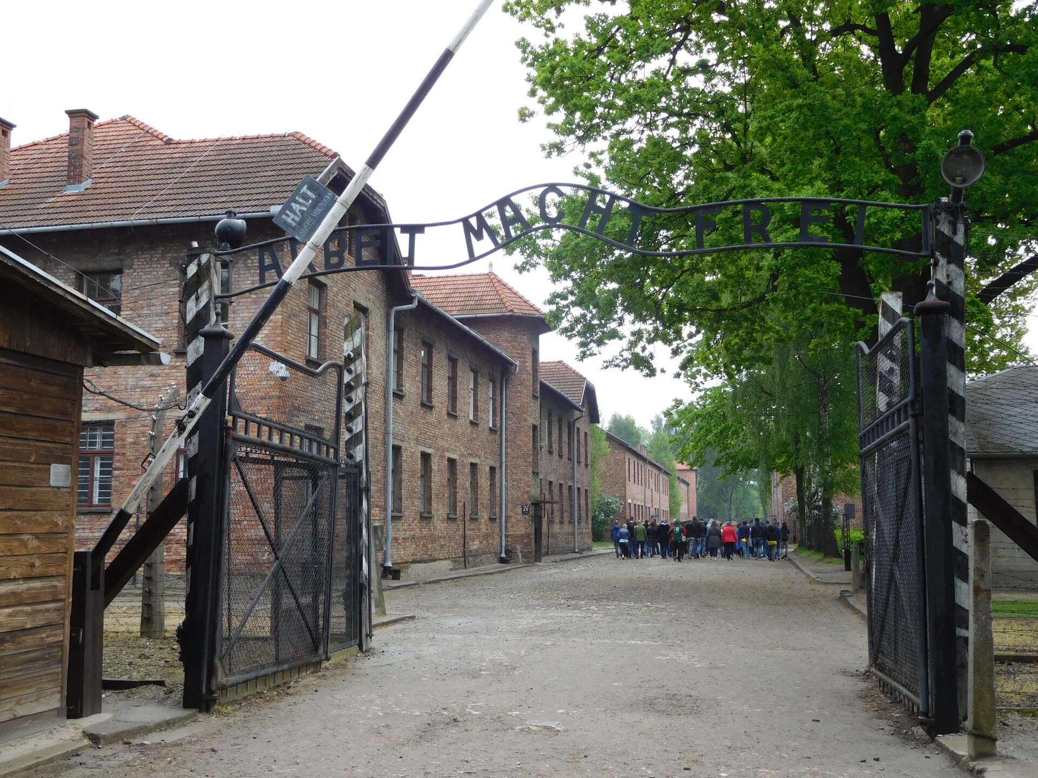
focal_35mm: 35
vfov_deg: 40.7
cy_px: 389
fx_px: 1050
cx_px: 519
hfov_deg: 52.6
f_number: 3.8
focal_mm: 6.2
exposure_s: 1/125
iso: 125
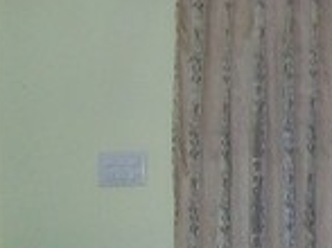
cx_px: 515
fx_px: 1112
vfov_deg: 12.7
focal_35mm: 116
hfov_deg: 15.5
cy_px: 91
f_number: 2.7
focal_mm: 6.1
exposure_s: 1/60
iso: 160
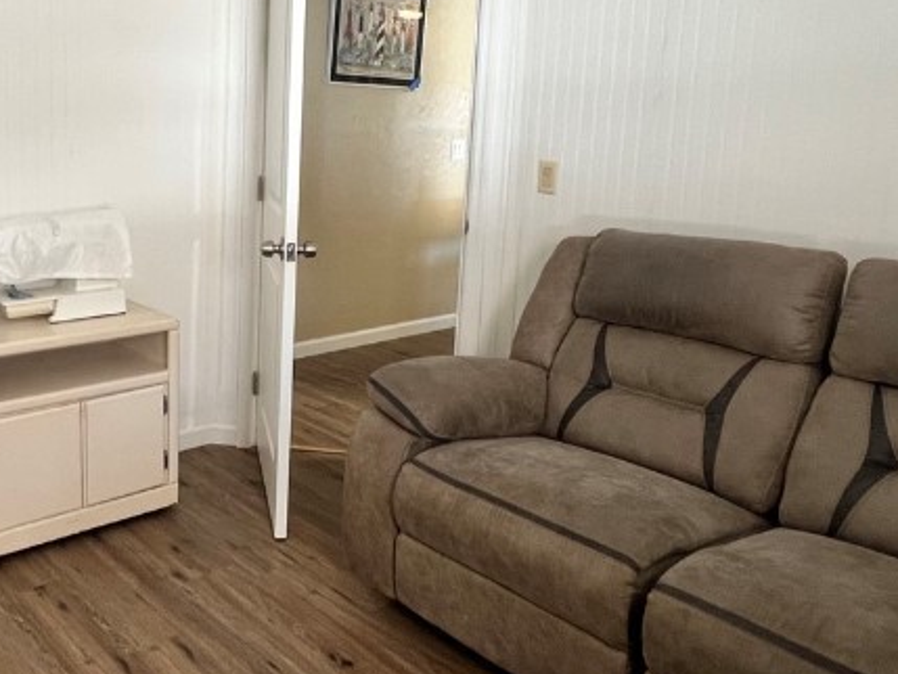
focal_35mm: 31
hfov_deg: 55.8
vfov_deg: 44.9
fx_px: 804
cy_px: 234
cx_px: 234
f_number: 1.8
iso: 160
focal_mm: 1.57
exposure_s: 1/60
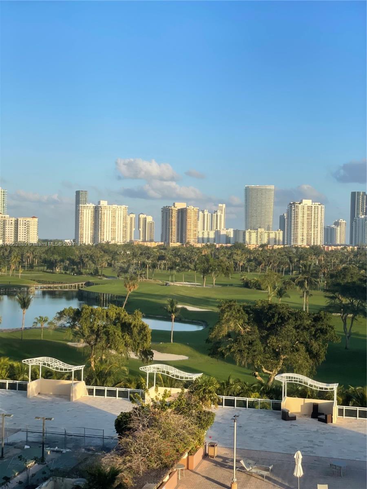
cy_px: 244
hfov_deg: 28.0
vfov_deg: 36.8
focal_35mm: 52
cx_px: 184
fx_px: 735
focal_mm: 6
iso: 25
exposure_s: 1/615
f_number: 2
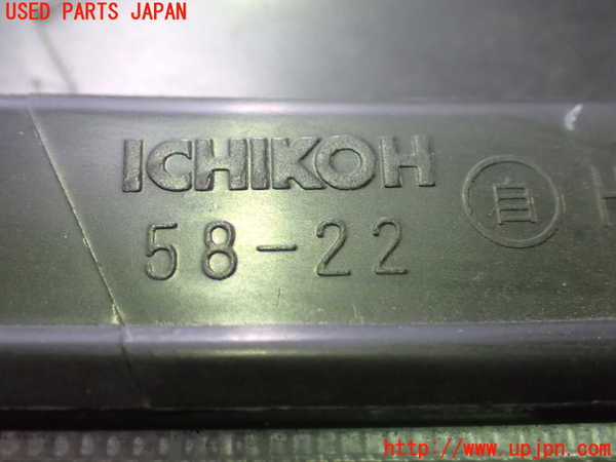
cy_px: 231
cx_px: 308
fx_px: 783
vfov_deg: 32.9
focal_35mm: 44
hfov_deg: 42.9
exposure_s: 1/40
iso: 1600
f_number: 2.9
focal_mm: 7.84
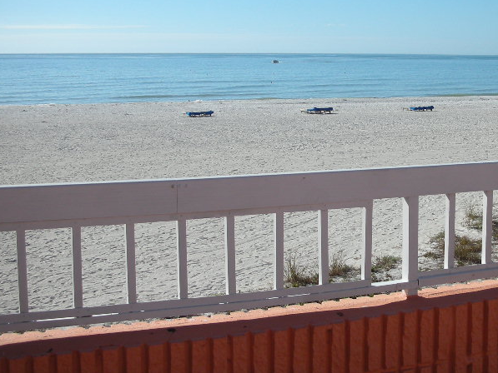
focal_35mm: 60
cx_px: 324
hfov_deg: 32.0
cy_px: 111
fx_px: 863
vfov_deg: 24.3
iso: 50
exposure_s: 1/176
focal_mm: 5.8
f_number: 7.9
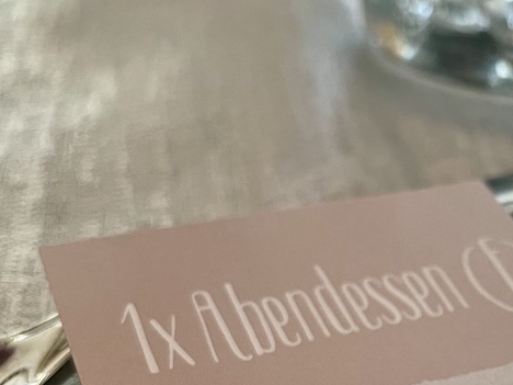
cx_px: 477
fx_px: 934
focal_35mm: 63
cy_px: 398
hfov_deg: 29.3
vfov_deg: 22.3
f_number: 1.6
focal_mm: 4.2
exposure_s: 1/75
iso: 125
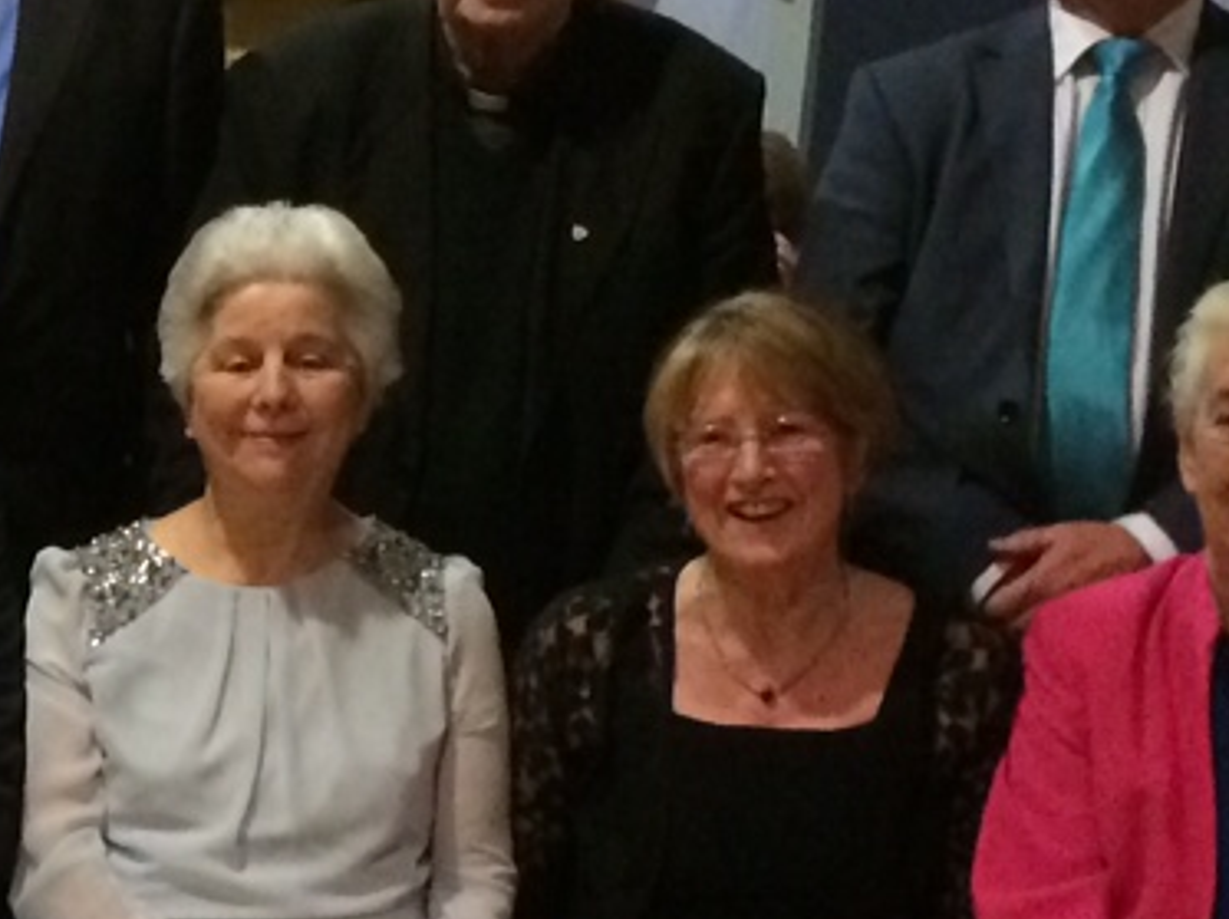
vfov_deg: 11.5
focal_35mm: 127
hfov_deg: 14.6
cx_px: -563
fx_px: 4505
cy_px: 929
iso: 400
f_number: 2.2
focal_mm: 4.15
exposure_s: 1/17
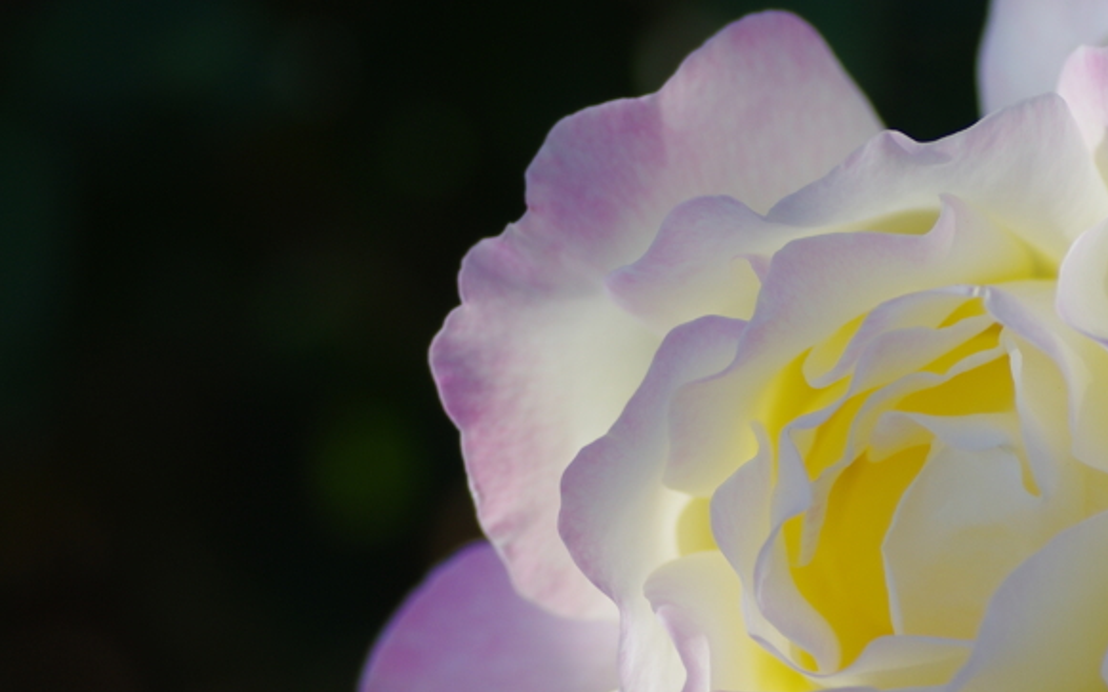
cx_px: 782
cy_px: 509
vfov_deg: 5.4
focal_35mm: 242
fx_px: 7307
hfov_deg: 8.7
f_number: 2.8
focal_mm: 90
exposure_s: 1/2000
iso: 200
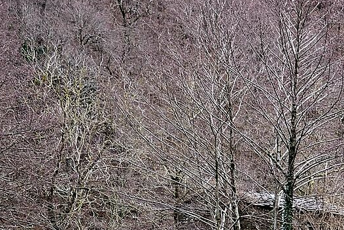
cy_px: 360
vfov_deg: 9.7
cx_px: 707
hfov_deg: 12.9
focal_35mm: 137
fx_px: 1309
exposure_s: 1/30
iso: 100
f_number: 5.6
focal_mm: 30
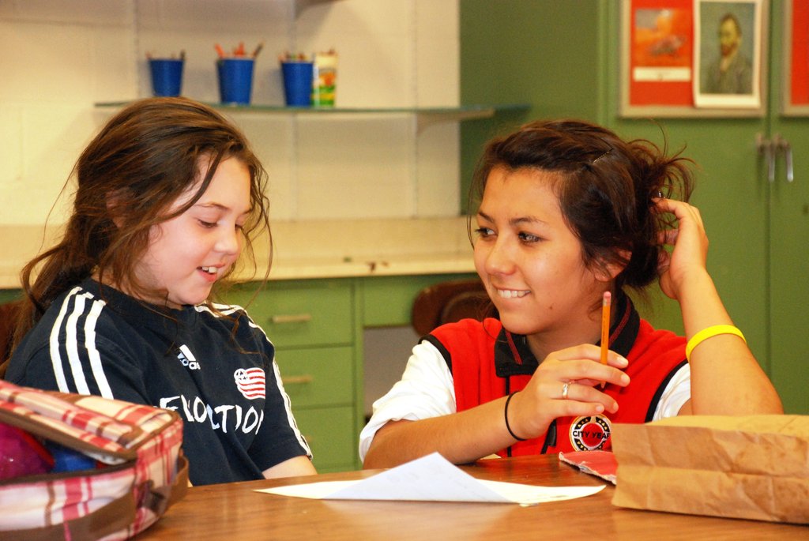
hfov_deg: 17.0
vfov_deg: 11.4
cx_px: 404
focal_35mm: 120
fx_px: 2699
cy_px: 270
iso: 1600
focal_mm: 80
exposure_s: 1/60
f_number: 5.6
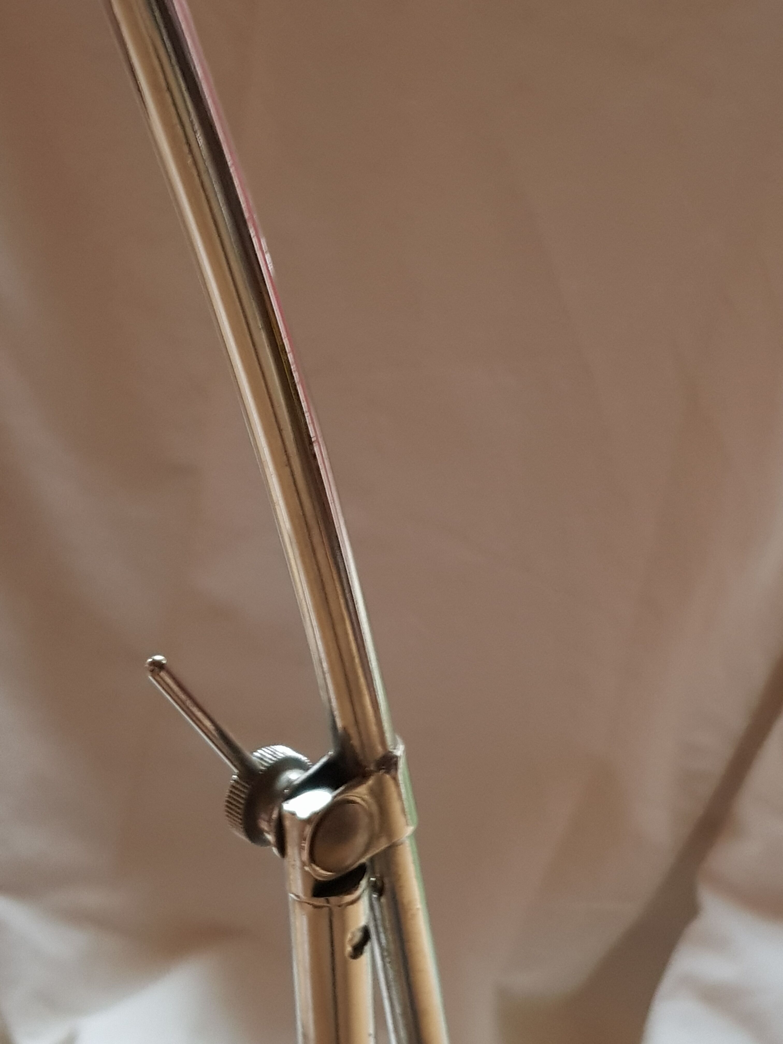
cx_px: 392
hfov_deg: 53.1
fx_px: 784
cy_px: 522
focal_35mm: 26
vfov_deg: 67.3
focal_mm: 4.2
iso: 320
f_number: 1.7
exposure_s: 1/10
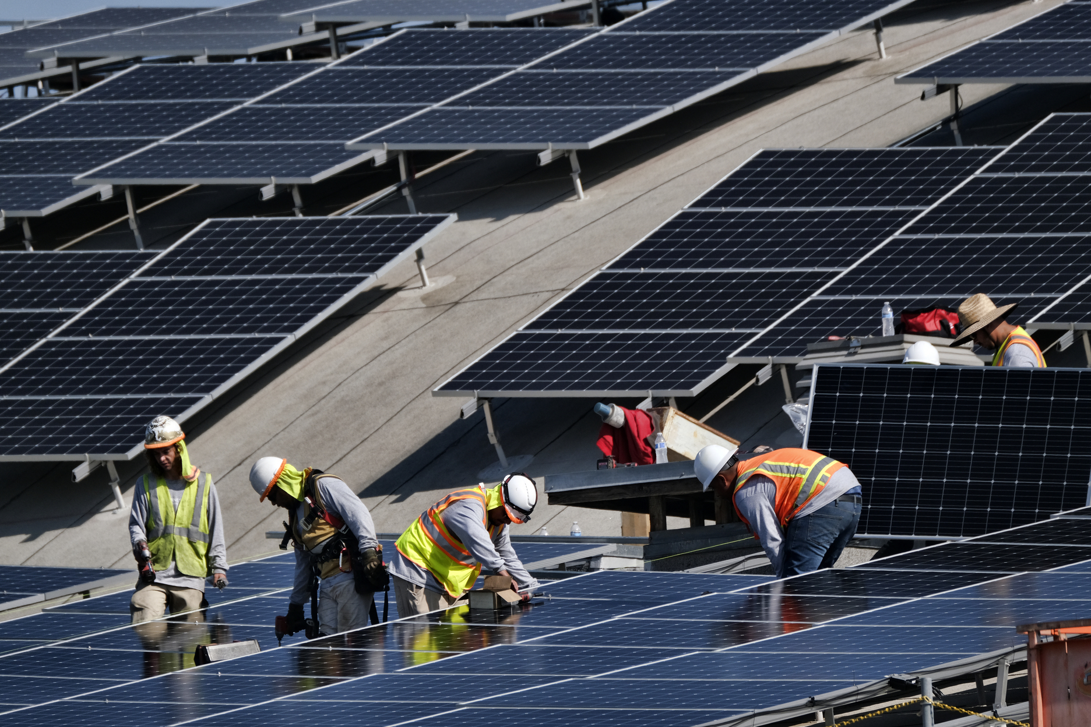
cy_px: 364
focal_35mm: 600
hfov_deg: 3.4
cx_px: 546
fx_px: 18182
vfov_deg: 2.3
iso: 320
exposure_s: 1/2000
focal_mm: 400
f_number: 5.6
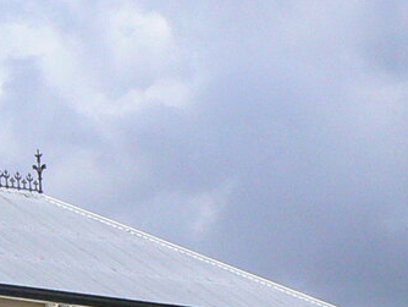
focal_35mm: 329
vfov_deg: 4.5
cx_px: 28
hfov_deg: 6.0
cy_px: 446
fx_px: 3881
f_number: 8
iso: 200
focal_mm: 13.4
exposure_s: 1/1300
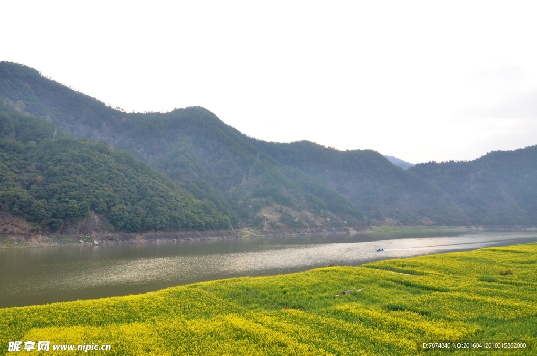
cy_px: 178
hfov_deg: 67.5
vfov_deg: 47.7
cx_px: 268
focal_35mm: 27
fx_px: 402
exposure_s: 1/30
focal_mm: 18
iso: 100
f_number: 8
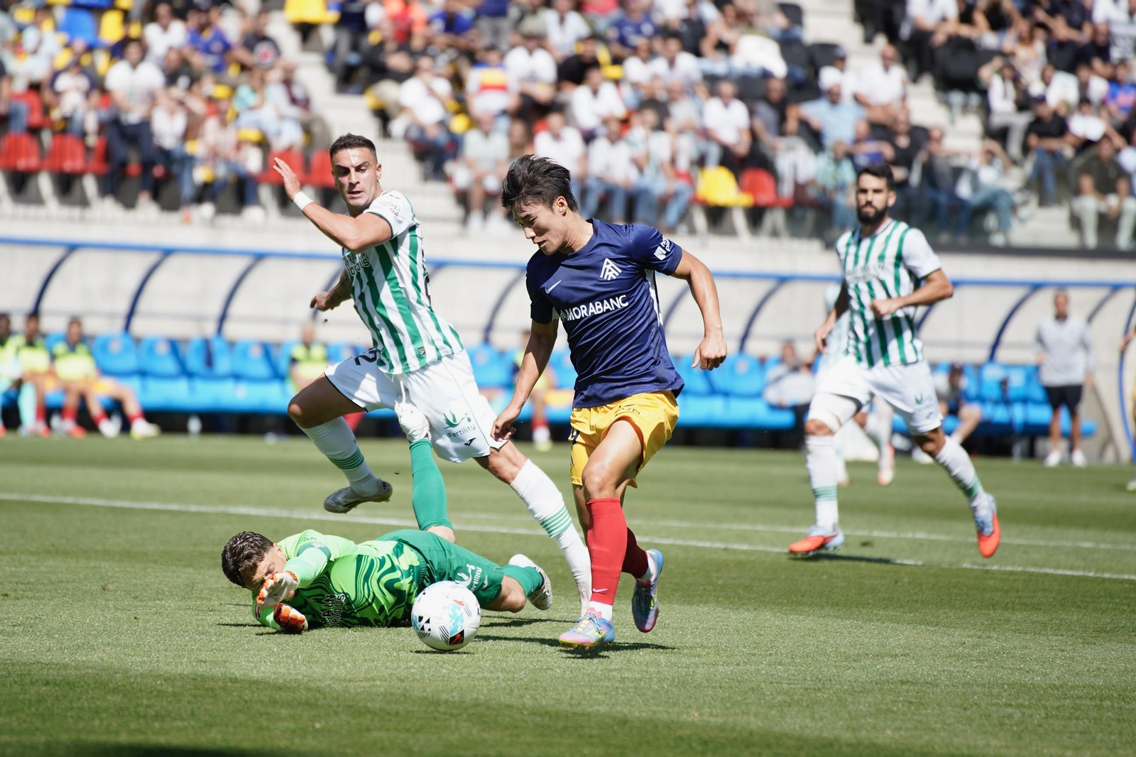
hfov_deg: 11.4
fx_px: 5678
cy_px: 378
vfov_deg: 7.6
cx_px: 568
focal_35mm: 180
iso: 100
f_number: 2.8
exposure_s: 1/1250
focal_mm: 180
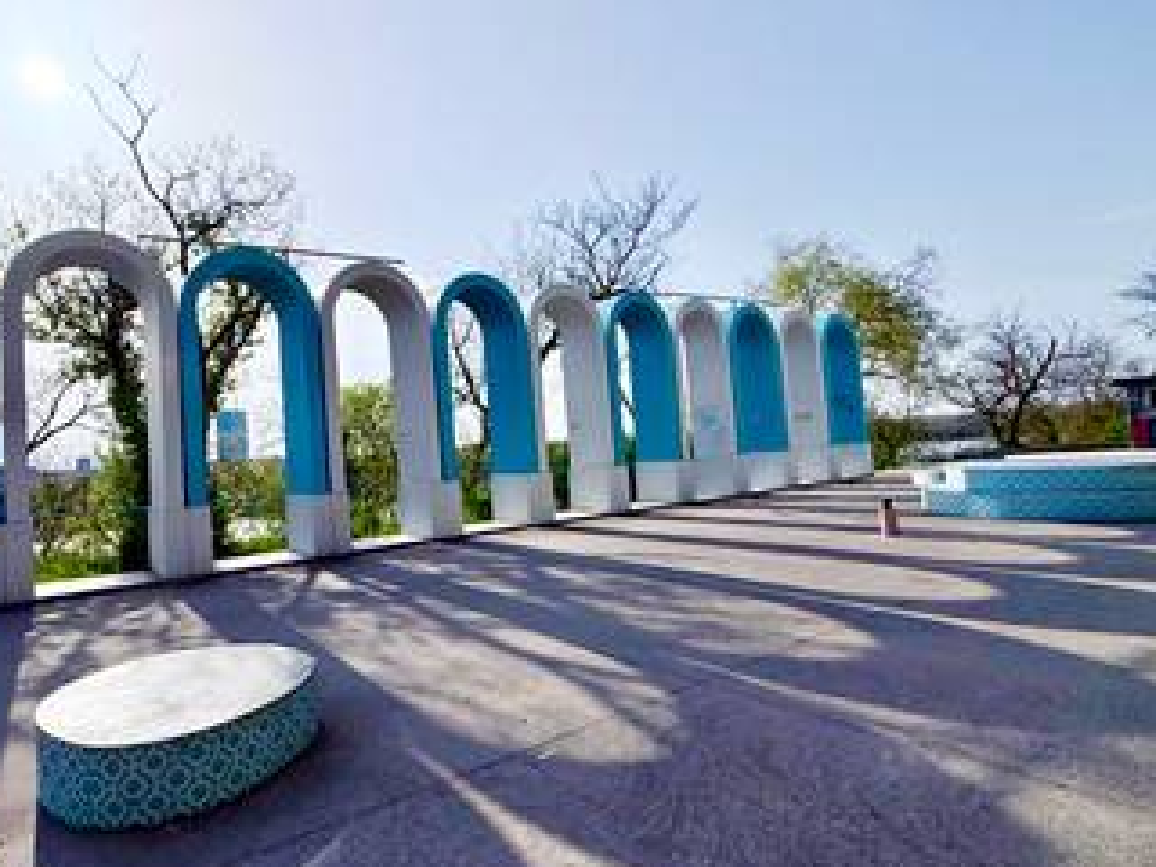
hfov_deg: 78.2
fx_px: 701
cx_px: 470
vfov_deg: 63.4
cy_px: 415
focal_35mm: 21
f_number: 2.2
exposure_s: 1/10101
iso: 40
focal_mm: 2.22
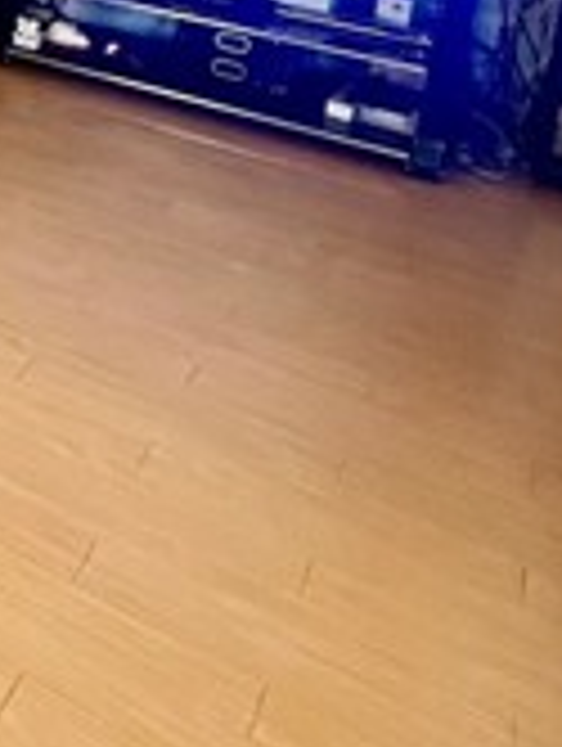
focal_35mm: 50
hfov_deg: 21.4
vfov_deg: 31.7
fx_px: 1080
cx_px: -396
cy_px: -153
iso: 125
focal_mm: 1.57
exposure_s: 1/60
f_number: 1.8
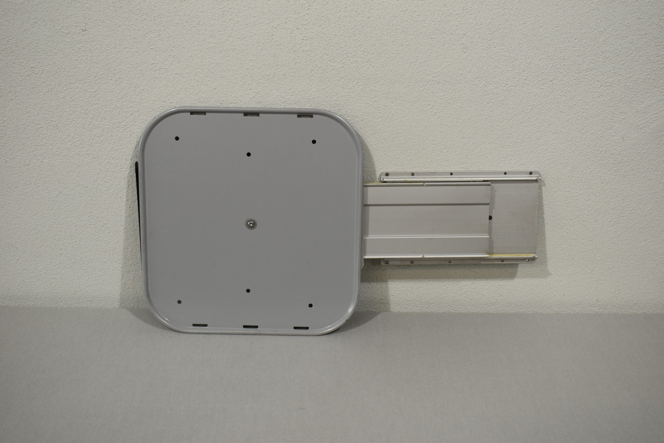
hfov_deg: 47.9
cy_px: 222
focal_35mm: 40
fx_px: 747
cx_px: 332
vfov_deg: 33.0
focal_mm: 27
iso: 320
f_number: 5.6
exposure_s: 1/125
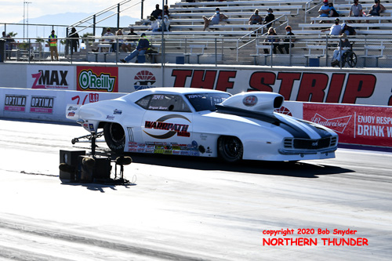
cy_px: 130
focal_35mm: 105
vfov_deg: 13.0
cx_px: 196
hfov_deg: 19.5
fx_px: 1143
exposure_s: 1/1000
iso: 160
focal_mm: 70
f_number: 5.6
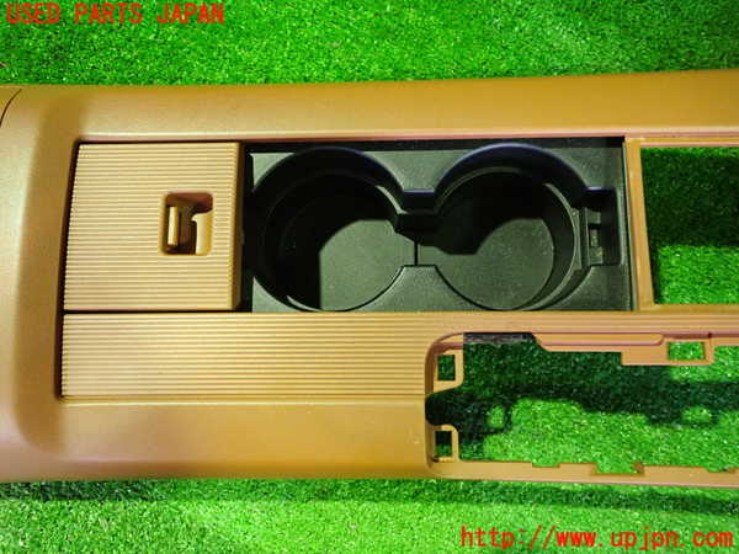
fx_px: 640
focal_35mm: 30
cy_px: 277
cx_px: 370
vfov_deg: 46.8
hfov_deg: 60.0
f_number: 2.3
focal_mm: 5.4
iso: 800
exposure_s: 1/20
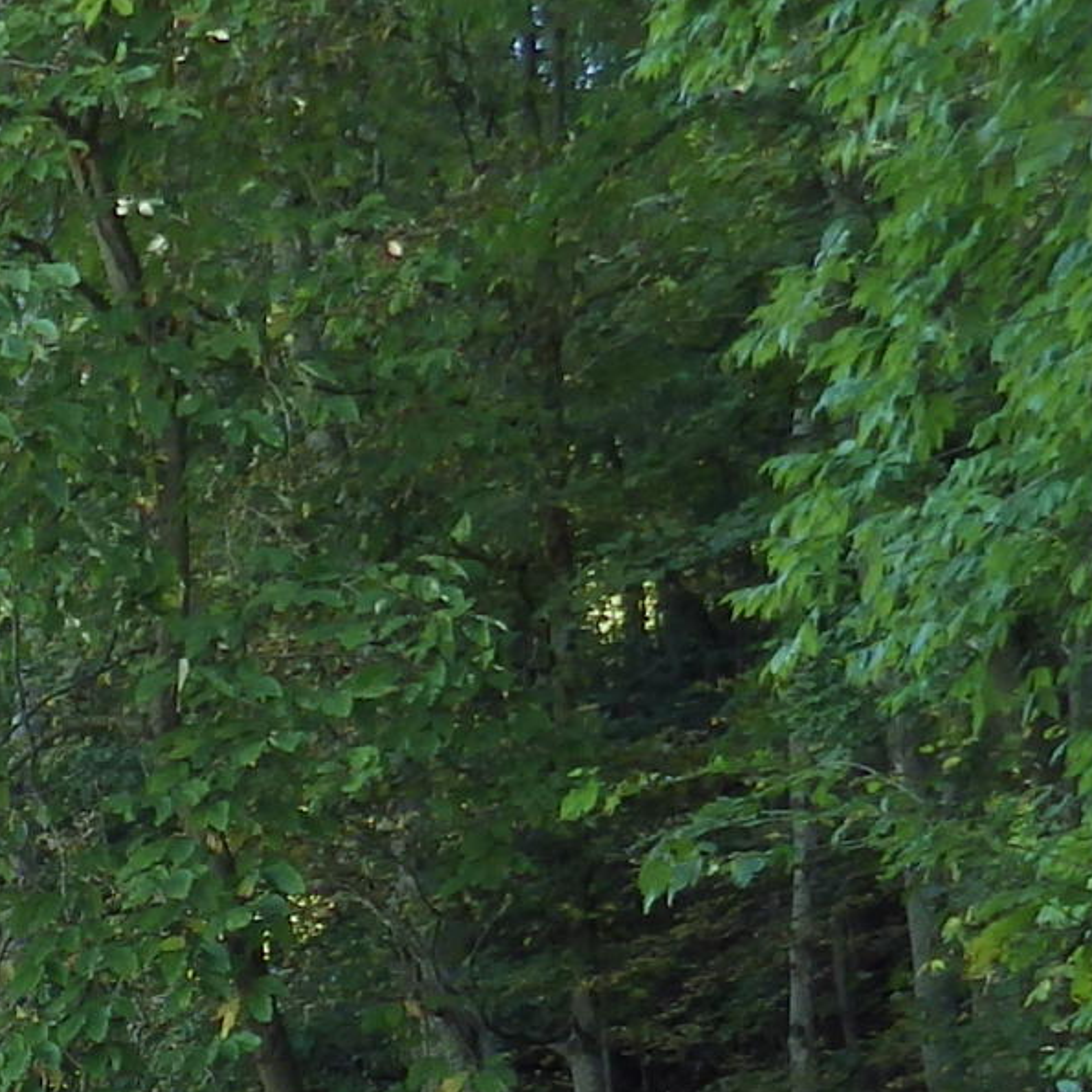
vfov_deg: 15.8
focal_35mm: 98
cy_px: 1813
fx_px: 3498
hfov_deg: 16.1
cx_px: -600
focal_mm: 4
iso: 100
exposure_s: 1/60
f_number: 3.1
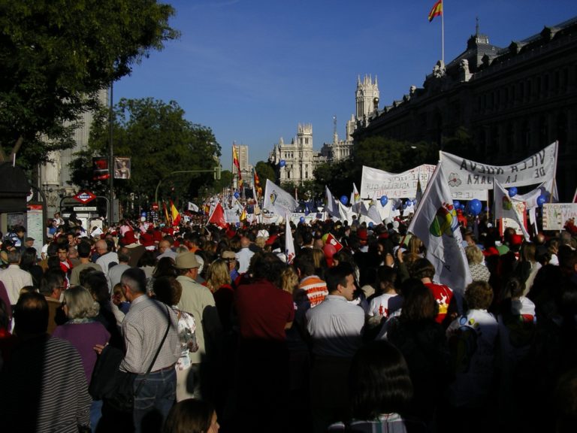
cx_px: 288
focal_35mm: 38
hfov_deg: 49.0
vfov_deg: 37.7
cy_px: 216
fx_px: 633
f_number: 4.1
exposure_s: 1/1250
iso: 50
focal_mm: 5.8
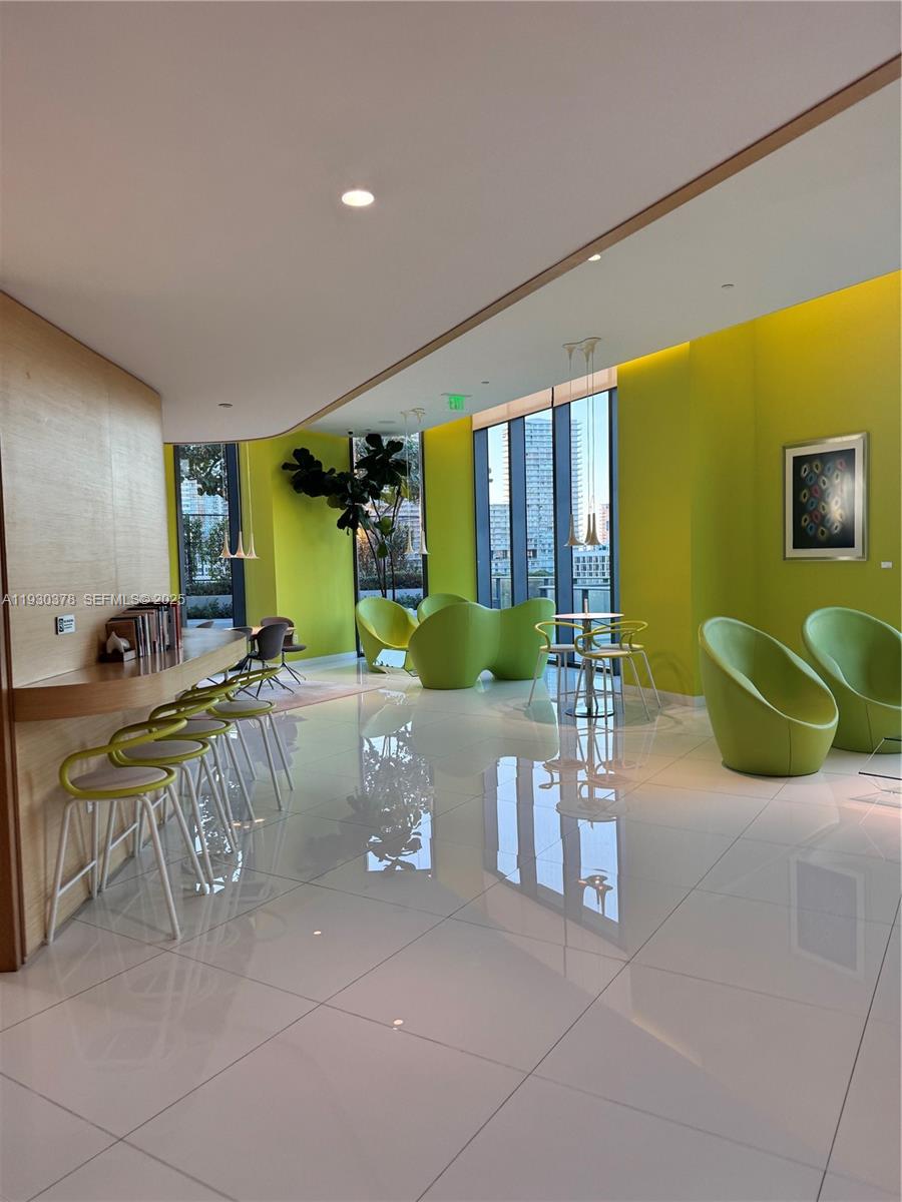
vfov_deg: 71.6
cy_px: 601
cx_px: 451
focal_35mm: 24
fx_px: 834
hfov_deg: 56.8
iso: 100
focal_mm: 6.76
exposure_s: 1/120
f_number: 1.78
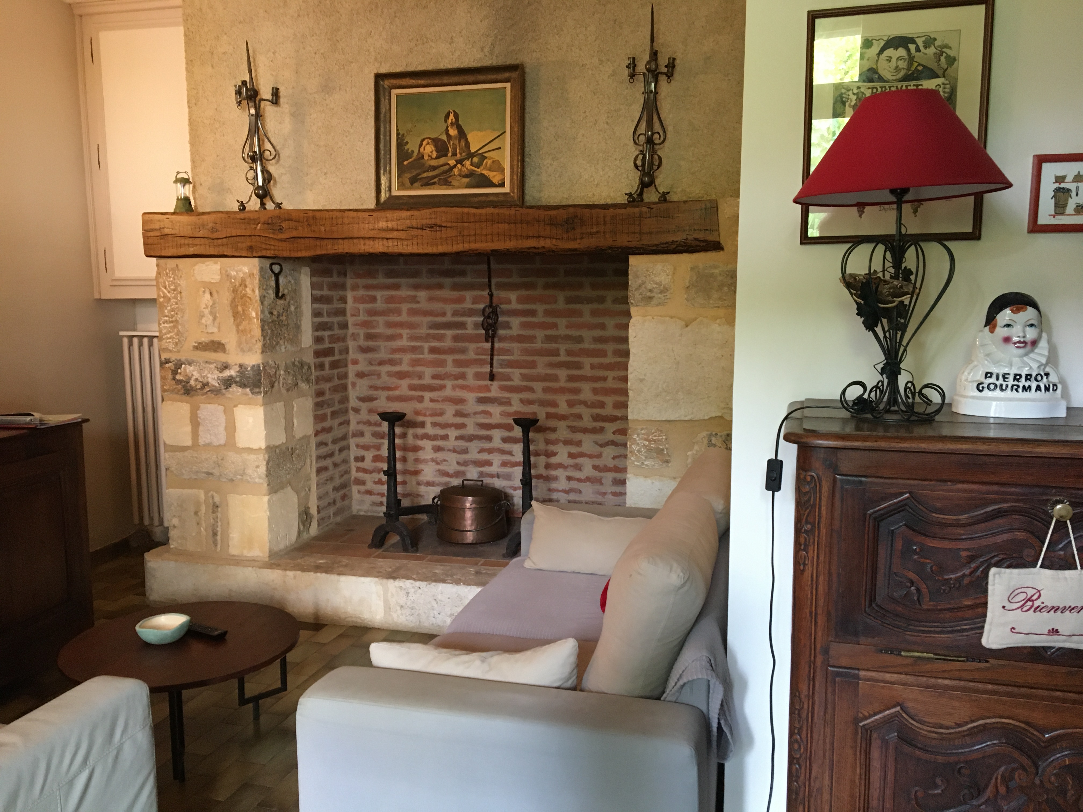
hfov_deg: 61.7
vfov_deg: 48.2
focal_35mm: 29
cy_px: 406
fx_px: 907
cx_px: 542
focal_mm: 4.15
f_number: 2.2
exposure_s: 1/33
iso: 200
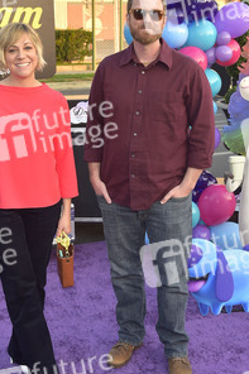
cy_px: 195
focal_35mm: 46
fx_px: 478
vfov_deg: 42.8
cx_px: 90
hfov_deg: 29.1
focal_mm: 34
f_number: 6.3
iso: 640
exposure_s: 1/250
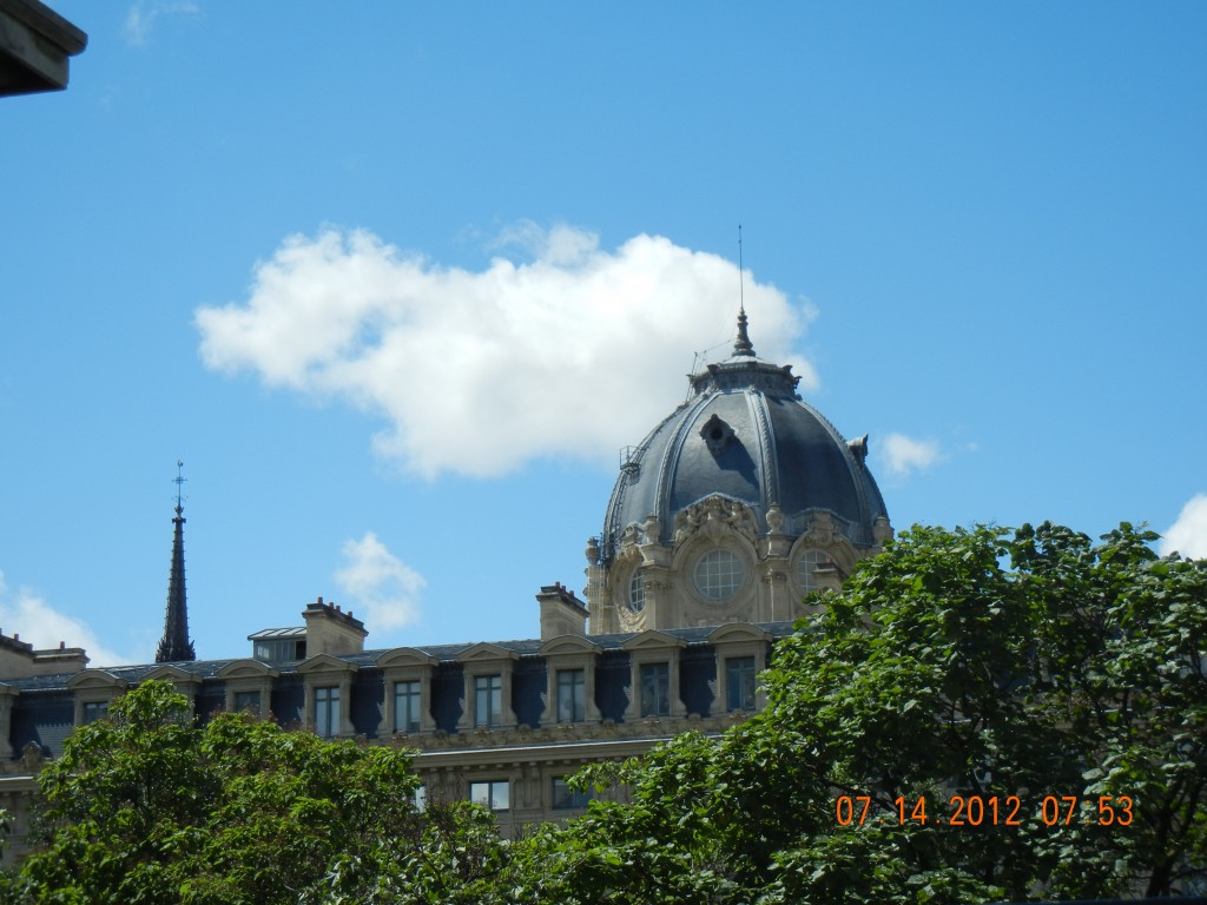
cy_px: 452
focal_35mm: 77
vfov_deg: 19.1
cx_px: 604
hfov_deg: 25.3
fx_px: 2685
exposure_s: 1/339
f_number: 8.6
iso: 160
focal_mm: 13.9
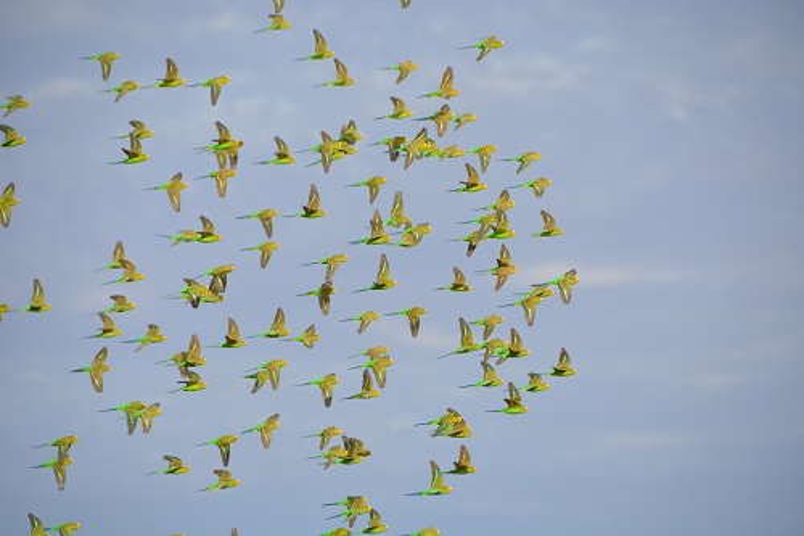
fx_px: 6697
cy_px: 268
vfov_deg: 4.6
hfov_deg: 6.9
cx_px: 402
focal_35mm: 300
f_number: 6.3
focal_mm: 200
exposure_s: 1/1600
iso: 400
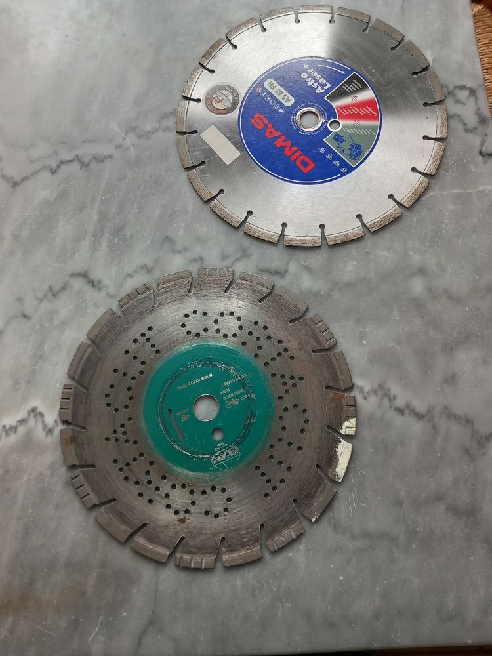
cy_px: 328
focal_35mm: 27
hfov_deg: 51.4
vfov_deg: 65.3
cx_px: 246
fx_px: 512
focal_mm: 4
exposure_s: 1/50
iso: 100
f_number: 1.8
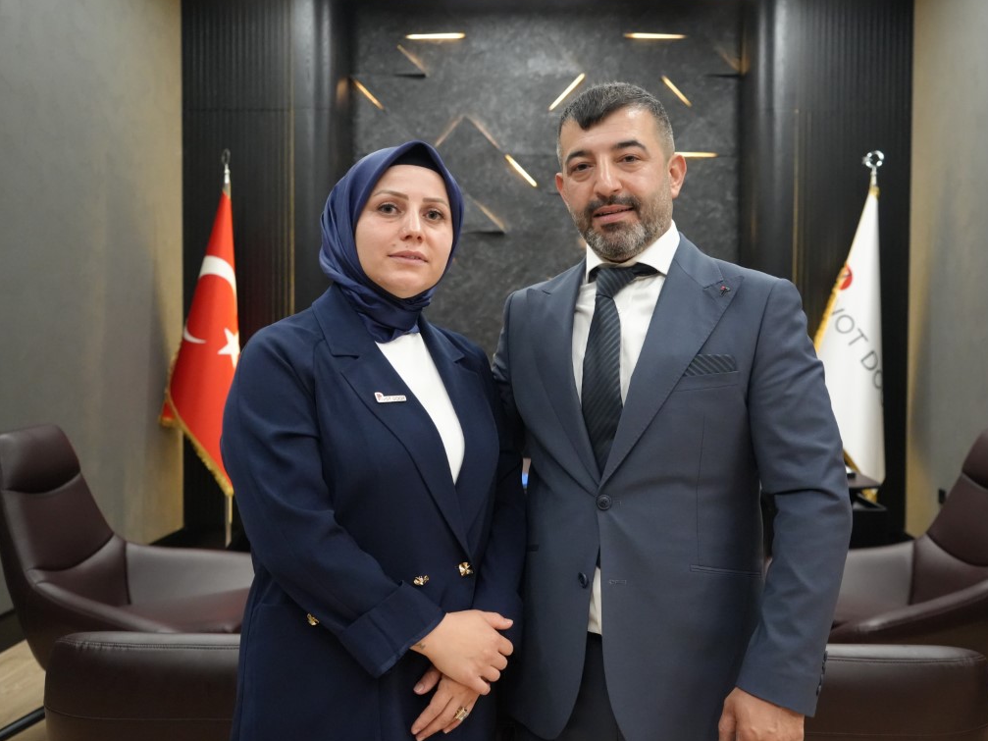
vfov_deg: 42.9
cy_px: 368
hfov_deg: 55.2
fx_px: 942
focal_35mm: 33
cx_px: 546
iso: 8000
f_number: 4
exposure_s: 1/160
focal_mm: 30
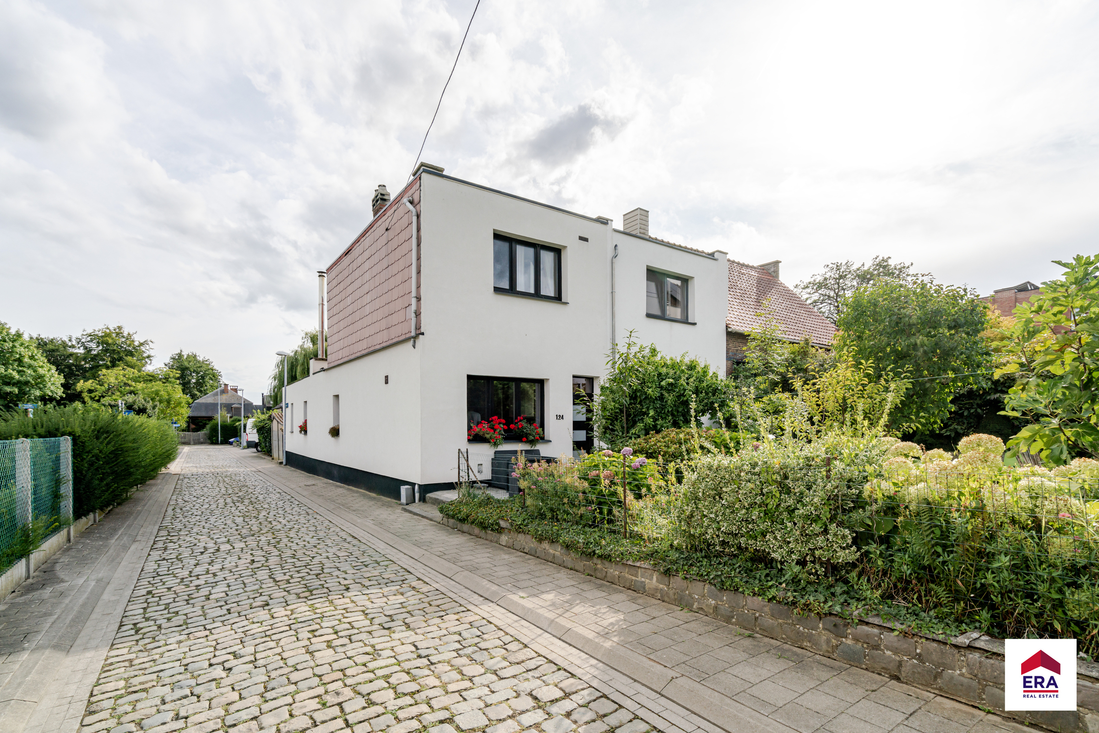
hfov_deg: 96.7
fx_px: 488
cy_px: 366
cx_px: 550
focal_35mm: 16
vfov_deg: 73.7
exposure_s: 1/250
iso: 250
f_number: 11
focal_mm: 16
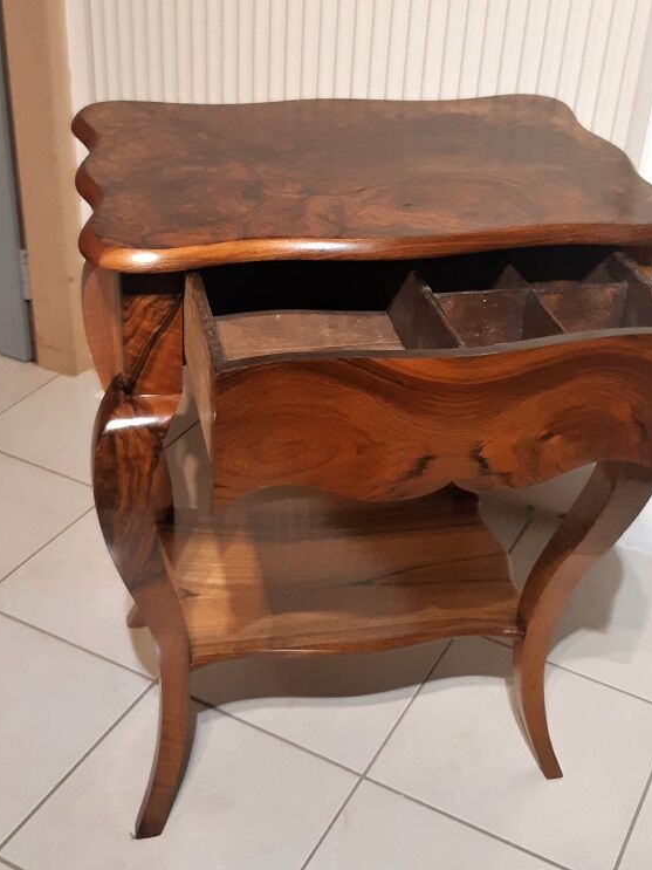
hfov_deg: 49.7
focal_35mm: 28
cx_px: 334
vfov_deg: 63.5
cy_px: 430
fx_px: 703
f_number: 1.7
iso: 160
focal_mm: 3.93
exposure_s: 1/50
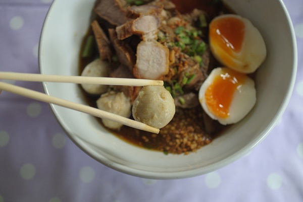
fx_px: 413
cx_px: 152
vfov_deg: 27.6
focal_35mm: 49
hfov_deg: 40.3
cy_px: 101
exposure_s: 1/320
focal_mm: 18.5
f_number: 1.8
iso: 200
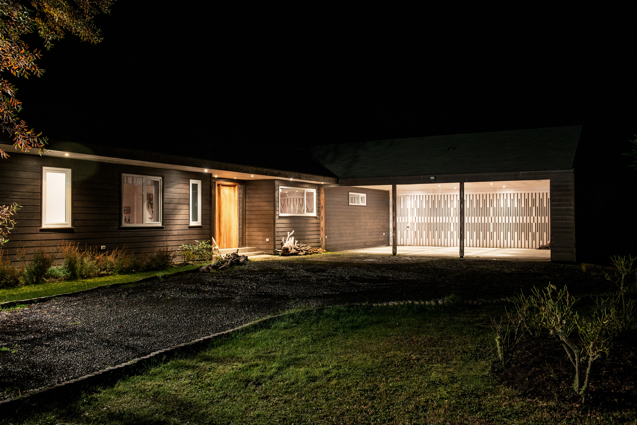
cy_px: 212
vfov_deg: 41.1
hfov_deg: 58.7
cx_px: 318
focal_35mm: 32
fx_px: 566
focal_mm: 32
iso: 1250
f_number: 4.5
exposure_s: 1/2.5
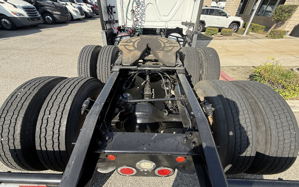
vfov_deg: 74.7
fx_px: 122
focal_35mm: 15
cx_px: 151
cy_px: 88
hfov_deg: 101.5
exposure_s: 1/545
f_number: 2.2
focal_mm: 2.22
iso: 64
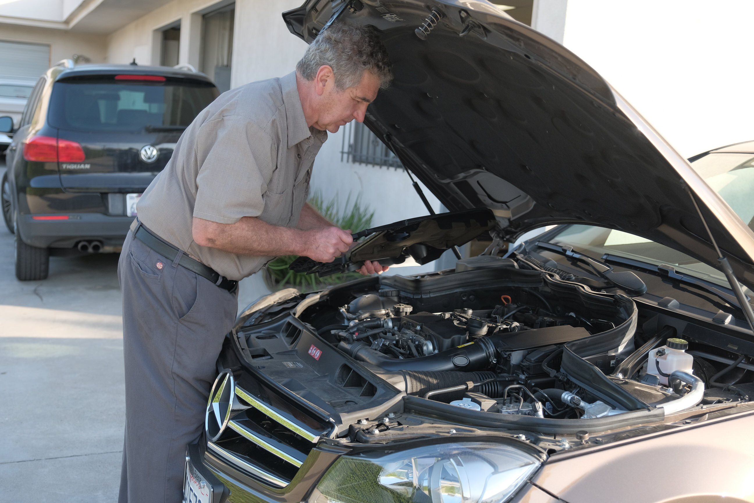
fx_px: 921
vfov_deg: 30.5
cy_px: 252
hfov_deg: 44.5
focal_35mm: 44
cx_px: 377
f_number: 2.8
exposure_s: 1/450
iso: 400
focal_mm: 29.2
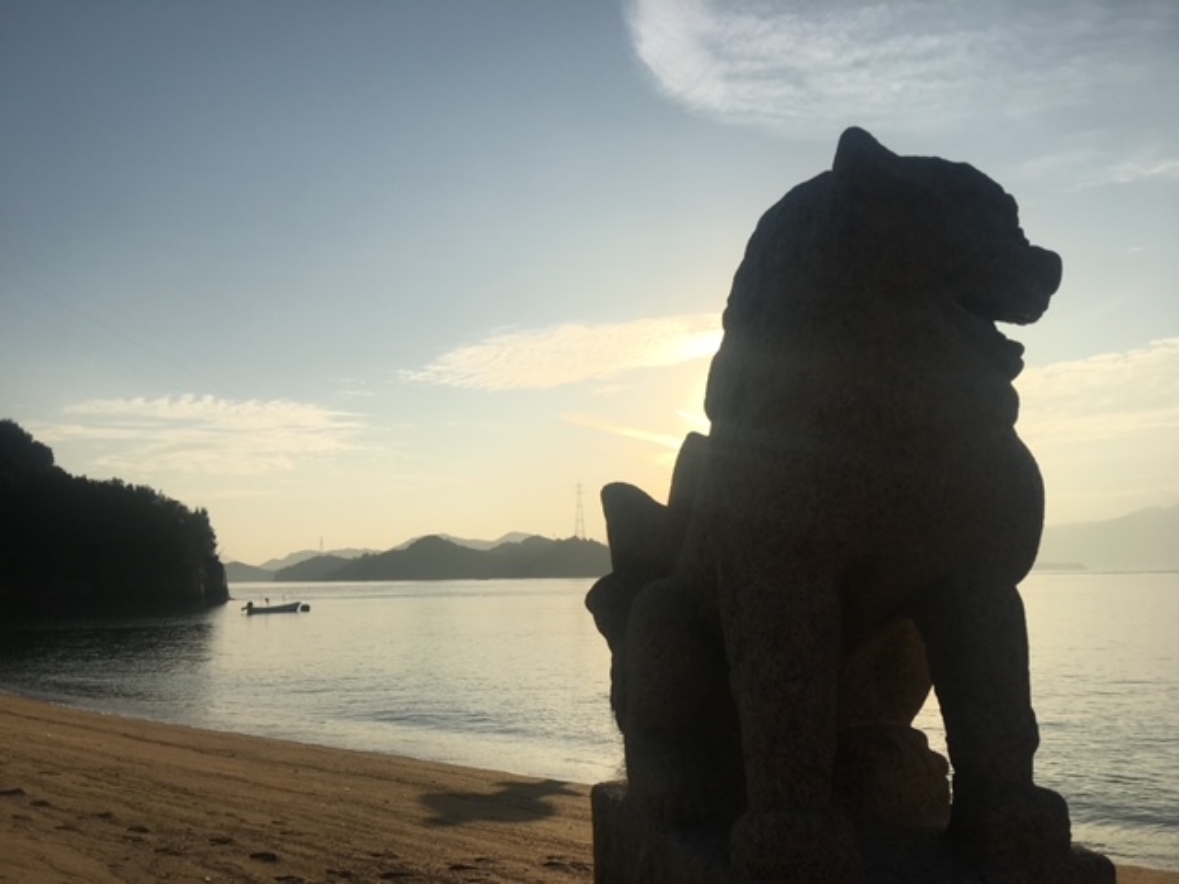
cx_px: 590
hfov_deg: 61.7
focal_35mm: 29
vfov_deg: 48.2
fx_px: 988
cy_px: 442
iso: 25
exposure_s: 1/3846
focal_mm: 4.15
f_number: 2.2
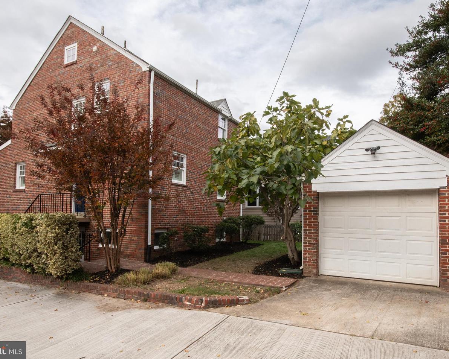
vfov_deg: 77.0
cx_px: 238
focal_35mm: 17
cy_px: 180
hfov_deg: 89.5
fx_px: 226
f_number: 16
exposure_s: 1/250
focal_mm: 10
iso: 400
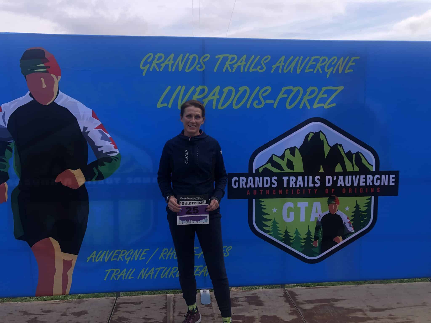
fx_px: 349
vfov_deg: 49.7
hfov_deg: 63.4
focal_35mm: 28
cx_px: 216
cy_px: 162
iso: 20
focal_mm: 3.99
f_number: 1.8
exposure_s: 1/421
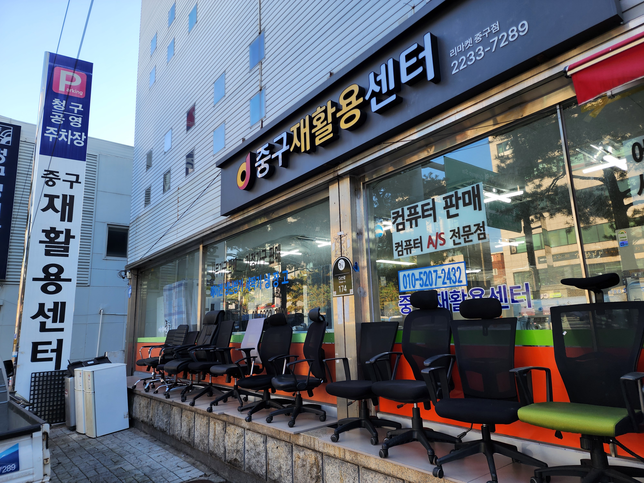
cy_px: 242
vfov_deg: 58.9
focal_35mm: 23
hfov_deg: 73.9
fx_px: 428
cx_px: 322
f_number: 1.8
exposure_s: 1/120
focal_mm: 6.4
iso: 16
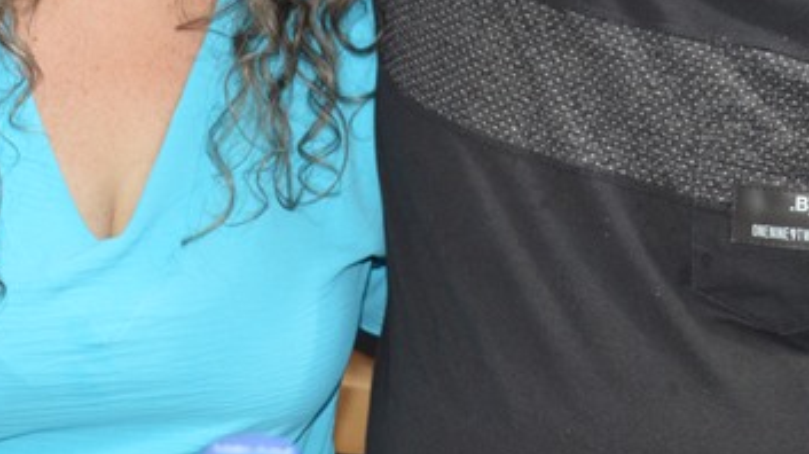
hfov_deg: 18.8
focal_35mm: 114
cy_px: -135
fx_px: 2444
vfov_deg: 10.4
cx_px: 408
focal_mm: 32
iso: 720
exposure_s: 1/60
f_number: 4.2
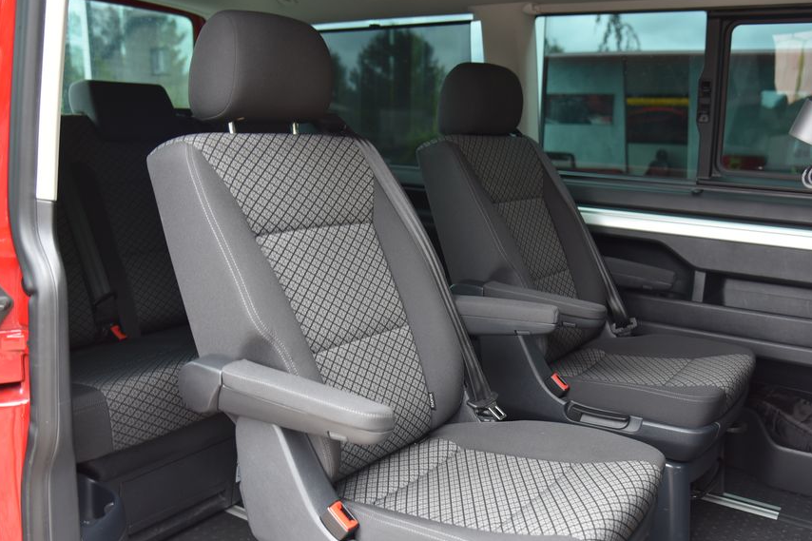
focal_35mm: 36
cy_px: 320
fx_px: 812
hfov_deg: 53.1
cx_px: 430
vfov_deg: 36.7
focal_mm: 30
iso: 500
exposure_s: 1/25
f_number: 4
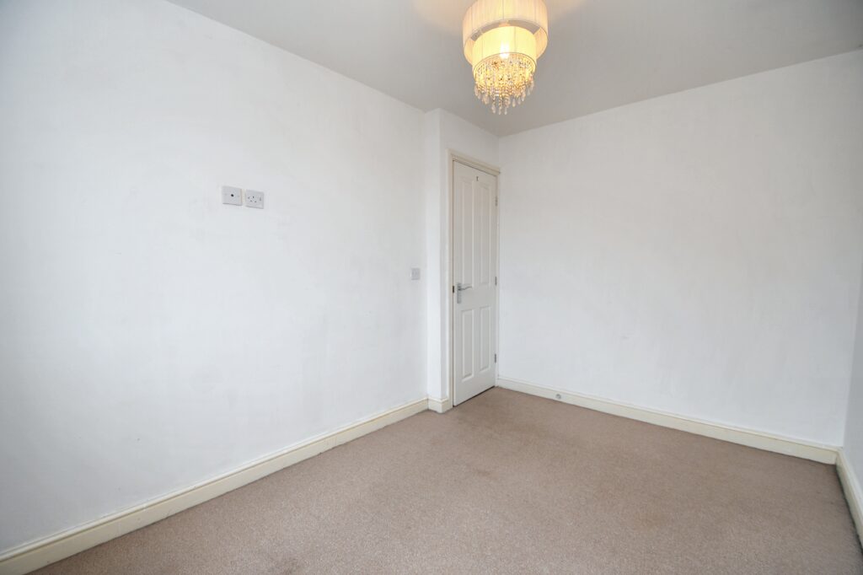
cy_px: 288
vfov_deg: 77.3
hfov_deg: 100.4
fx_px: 359
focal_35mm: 15
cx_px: 432
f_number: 3.5
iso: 100
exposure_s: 1/20
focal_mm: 10
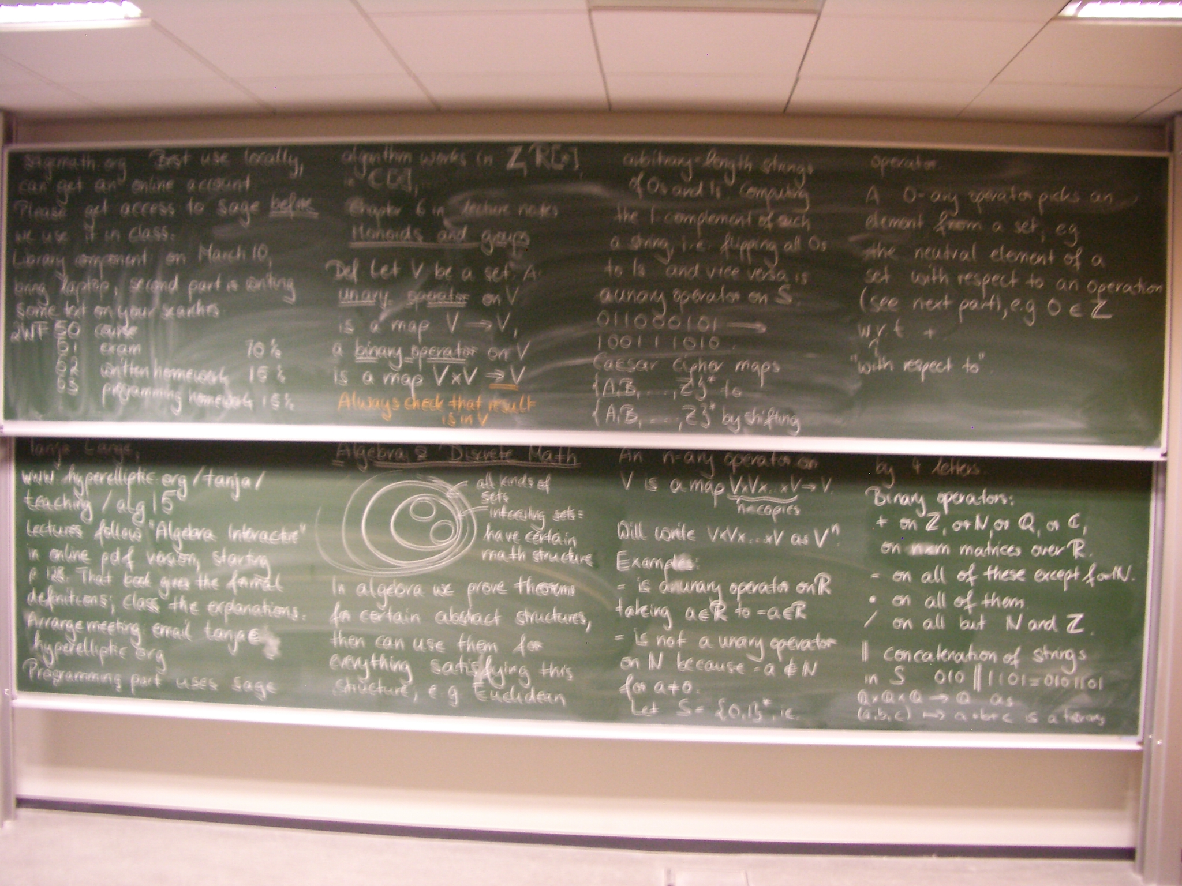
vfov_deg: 40.7
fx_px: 1195
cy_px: 443
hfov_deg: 52.6
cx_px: 591
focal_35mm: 35
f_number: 2.6
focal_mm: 5.8
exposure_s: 1/4
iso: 200
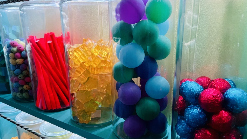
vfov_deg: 40.1
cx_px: 124
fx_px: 190
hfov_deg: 66.1
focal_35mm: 29
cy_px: 79
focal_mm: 5.7
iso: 500
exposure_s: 1/50
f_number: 1.5
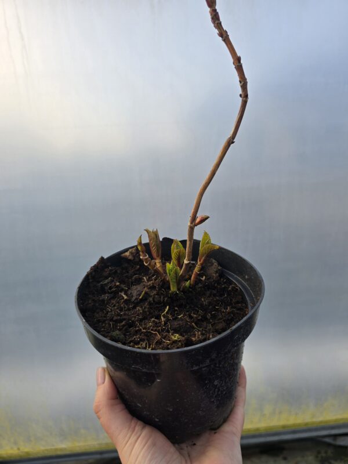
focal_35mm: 23
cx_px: 174
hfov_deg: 58.9
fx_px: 308
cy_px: 232
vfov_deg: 73.9
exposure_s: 1/278
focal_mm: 6.3
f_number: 1.7
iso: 12
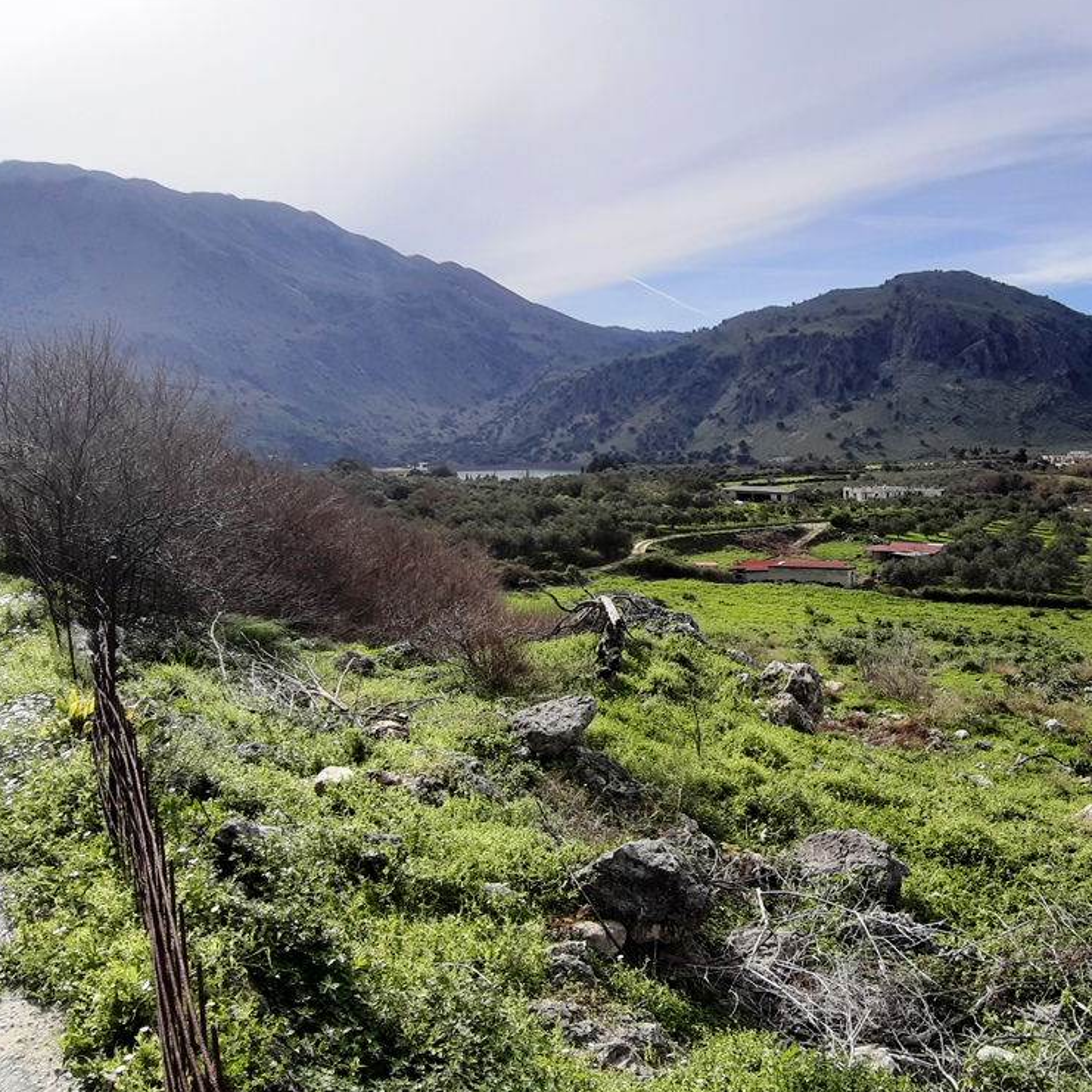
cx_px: 716
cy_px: 532
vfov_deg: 69.6
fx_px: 785
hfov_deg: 67.9
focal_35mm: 22
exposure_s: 1/1626
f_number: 2.4
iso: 40
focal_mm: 1.87
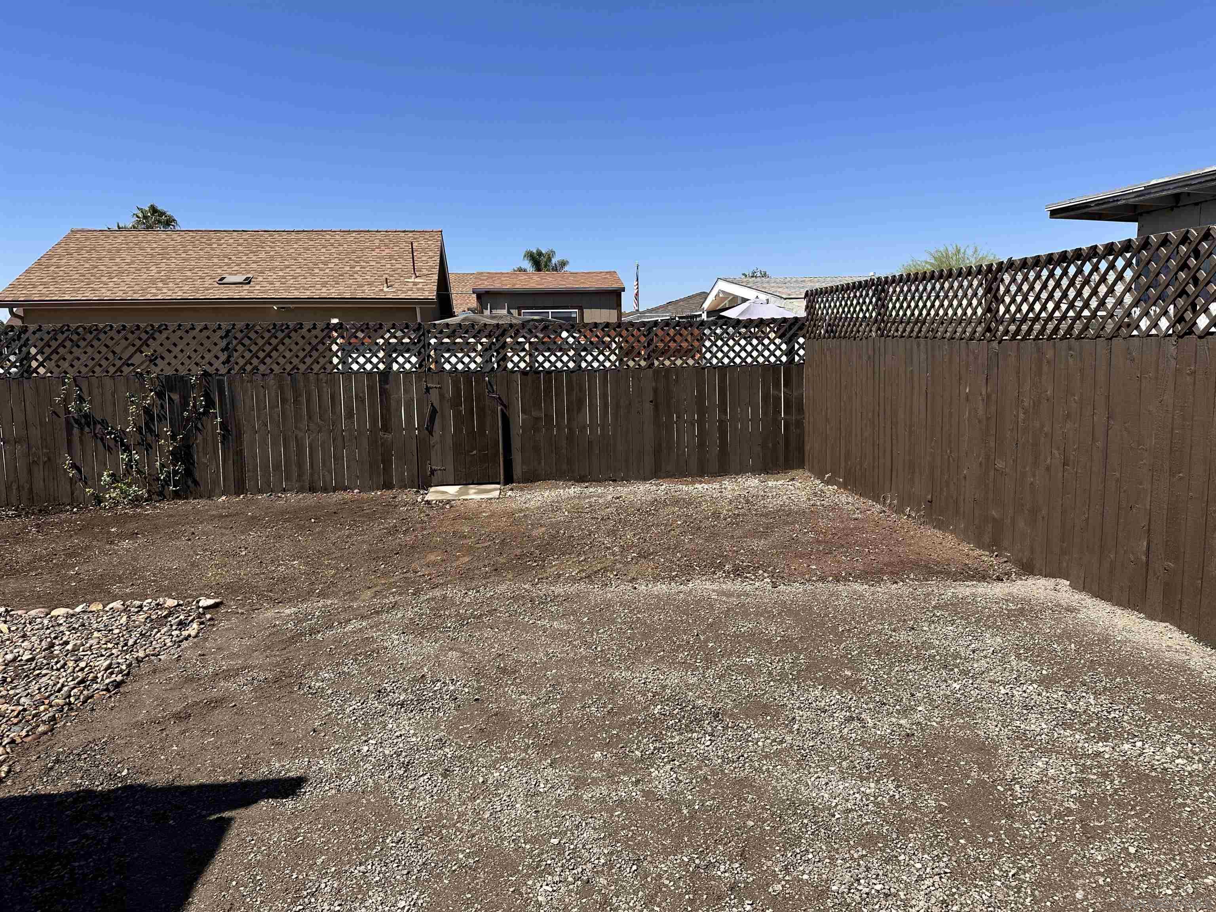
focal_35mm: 24
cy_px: 456
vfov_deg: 56.8
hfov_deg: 71.6
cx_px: 608
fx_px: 843
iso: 80
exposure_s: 1/4016
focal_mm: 6.86
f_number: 1.78
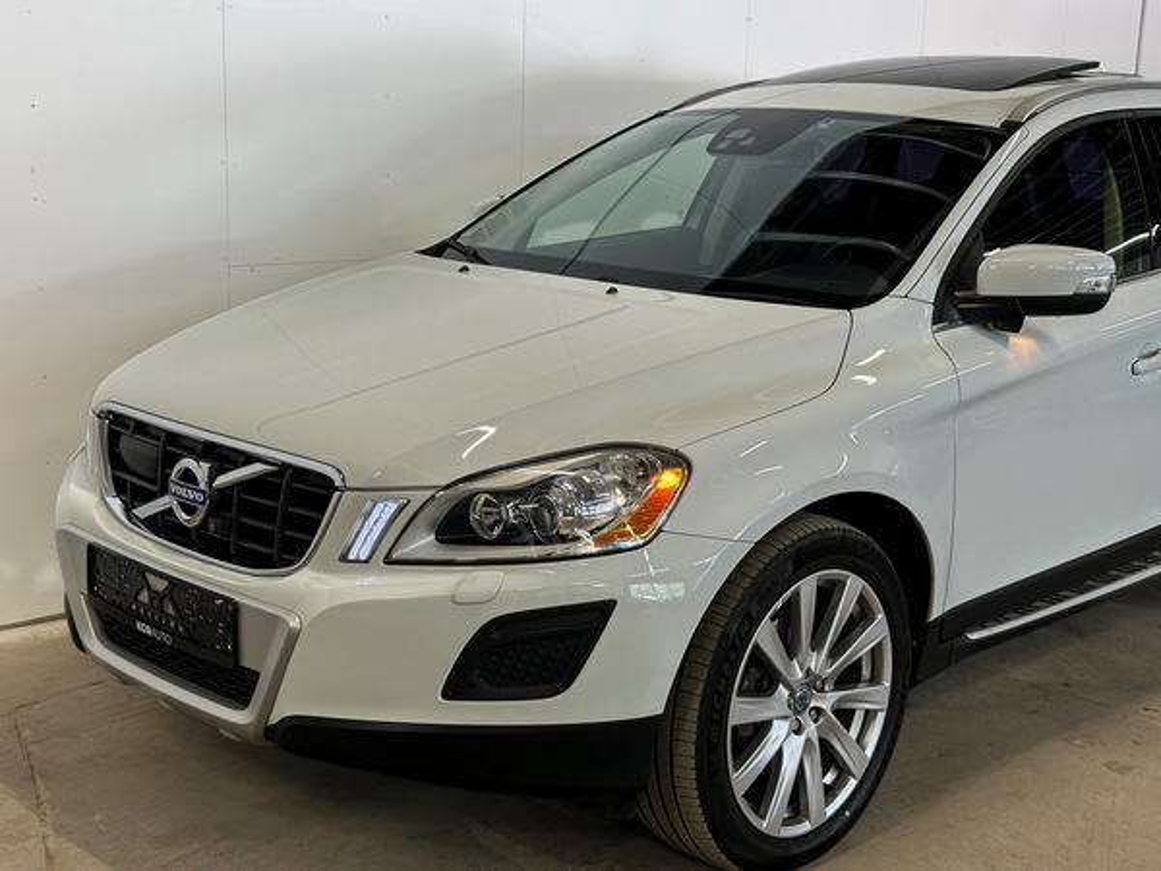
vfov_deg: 30.3
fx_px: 1610
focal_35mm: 48
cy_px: 436
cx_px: 580
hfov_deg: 39.7
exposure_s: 1/50
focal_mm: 6.86
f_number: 1.78
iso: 64
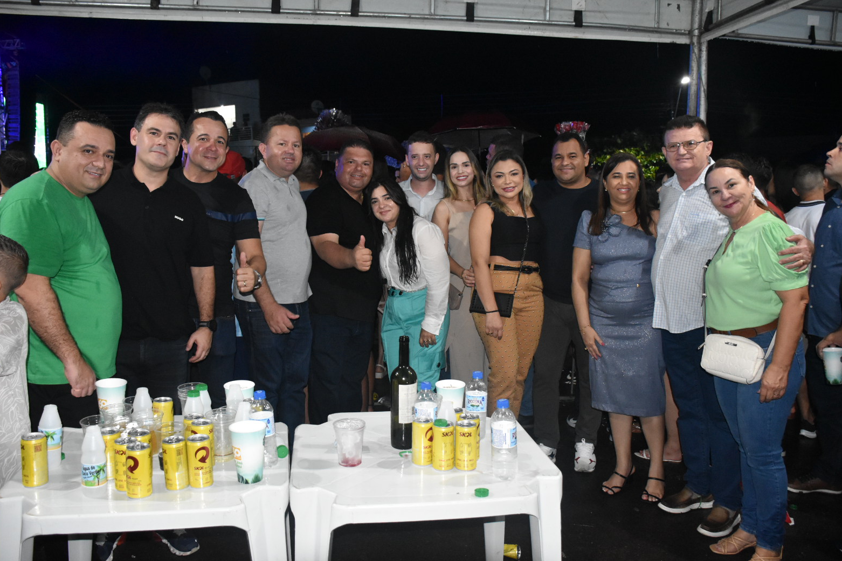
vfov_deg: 46.4
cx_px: 413
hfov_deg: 65.5
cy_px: 275
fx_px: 655
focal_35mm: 28
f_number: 3.5
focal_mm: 18
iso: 3200
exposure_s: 1/125
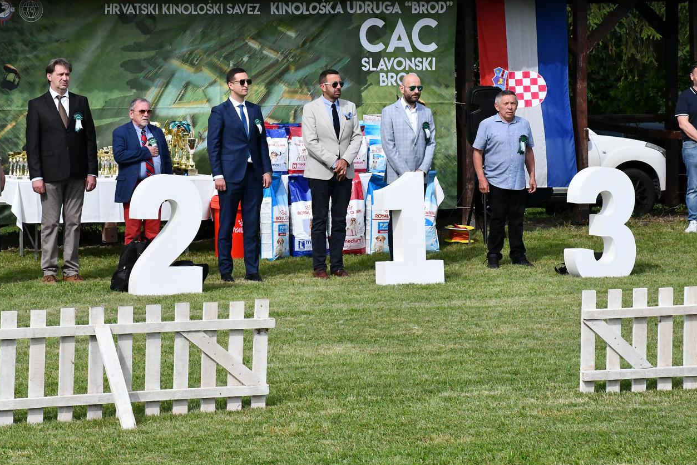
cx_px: 270
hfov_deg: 14.3
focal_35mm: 143
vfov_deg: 9.6
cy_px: 189
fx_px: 2769
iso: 2500
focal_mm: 75
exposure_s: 1/3200
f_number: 14
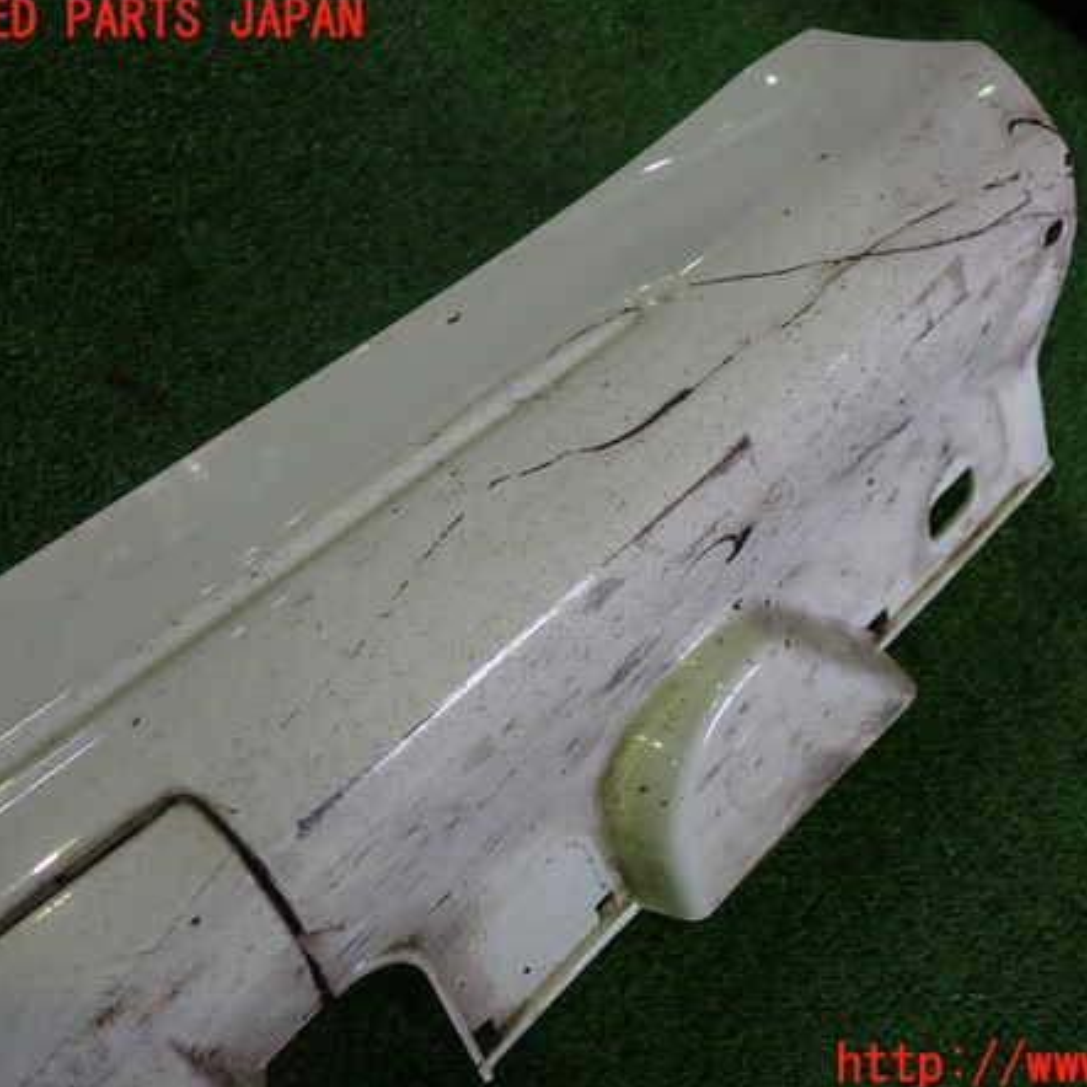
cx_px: 654
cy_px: 544
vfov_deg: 46.0
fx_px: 1279
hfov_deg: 45.8
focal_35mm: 36
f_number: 2.3
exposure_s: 1/60
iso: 125
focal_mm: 5.4
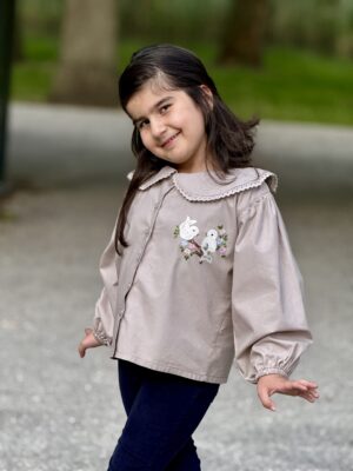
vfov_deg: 16.4
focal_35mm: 120
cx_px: 176
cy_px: 236
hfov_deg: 12.3
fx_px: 1632
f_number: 2.8
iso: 64
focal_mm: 15.66
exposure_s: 1/204
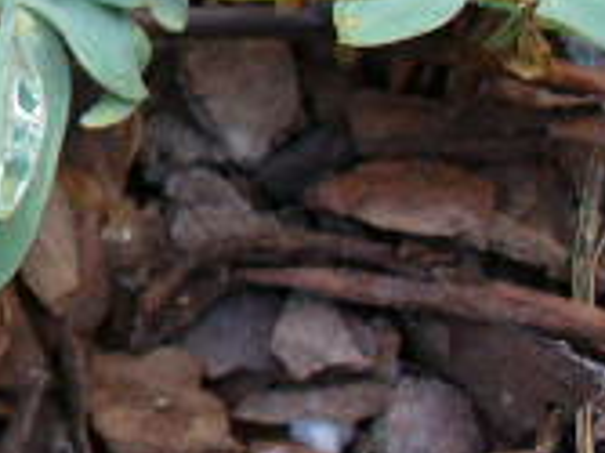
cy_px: -51
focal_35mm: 142
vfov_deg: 10.3
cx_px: -507
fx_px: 2480
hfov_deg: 12.6
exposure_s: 1/80
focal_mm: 6.1
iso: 100
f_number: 2.8
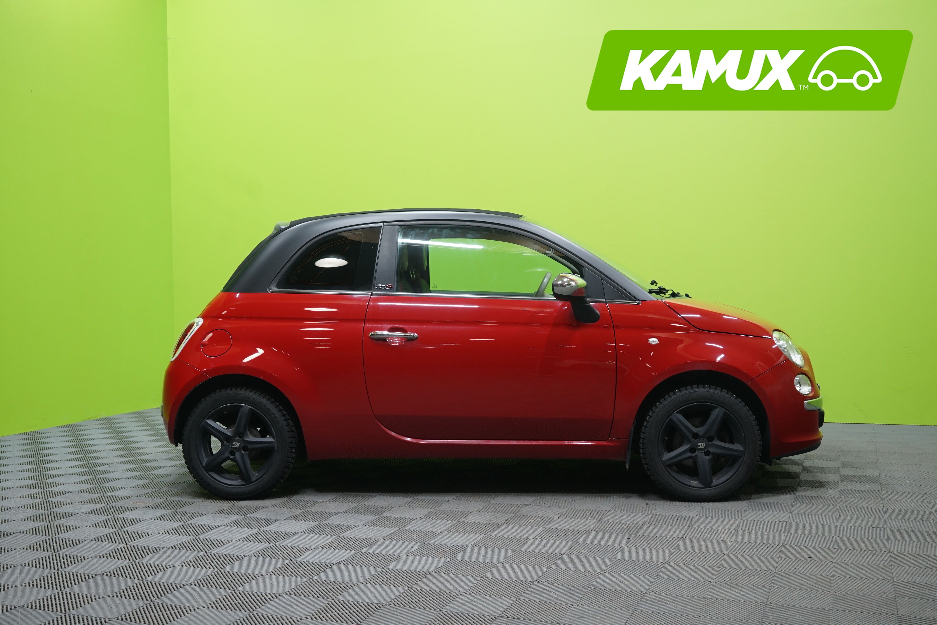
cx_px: 468
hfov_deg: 50.7
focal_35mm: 38
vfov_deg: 35.1
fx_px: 989
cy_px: 312
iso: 800
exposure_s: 1/20
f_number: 4.5
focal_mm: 38
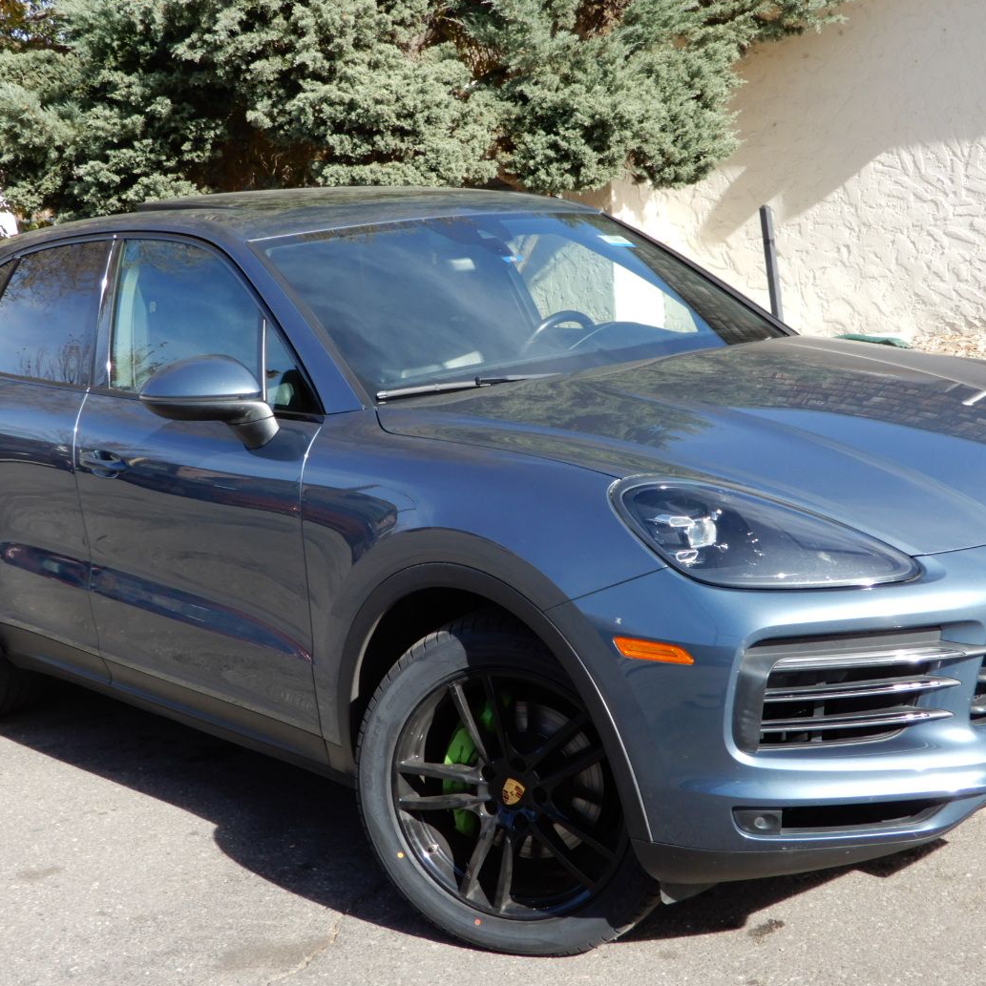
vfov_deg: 32.8
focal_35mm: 52
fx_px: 1676
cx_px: 517
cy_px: 473
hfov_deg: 32.8
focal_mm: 6.8
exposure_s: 1/320
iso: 80
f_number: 4
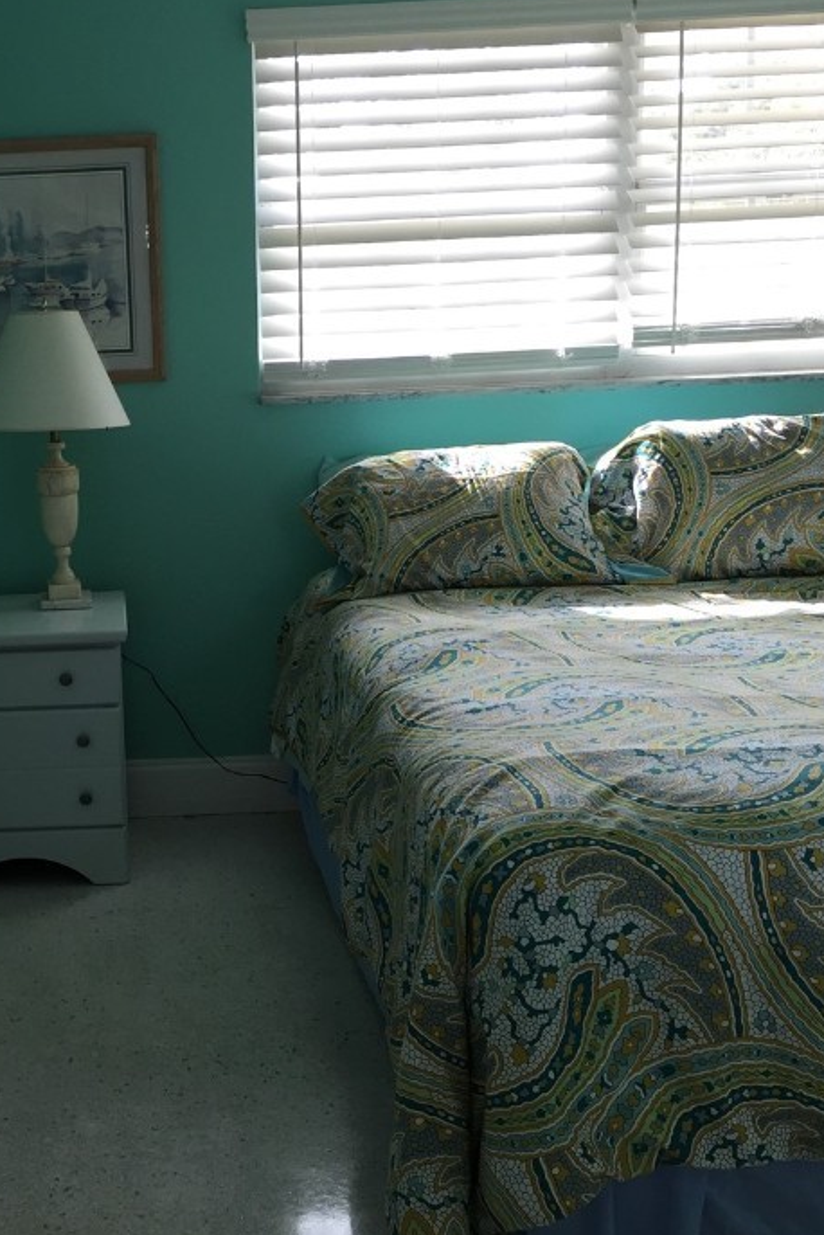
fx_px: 1543
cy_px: 581
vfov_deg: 43.6
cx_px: 90
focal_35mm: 45
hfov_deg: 28.8
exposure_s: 1/120
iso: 40
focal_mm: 4.15
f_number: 2.2
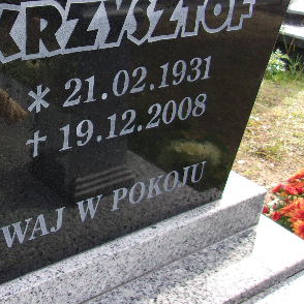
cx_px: 41
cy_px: 79
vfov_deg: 32.2
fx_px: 517
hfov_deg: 31.5
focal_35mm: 52
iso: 80
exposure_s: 1/200
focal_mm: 4.9
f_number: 3
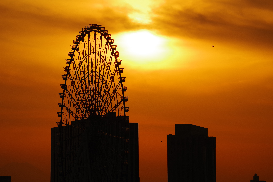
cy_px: 91
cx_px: 136
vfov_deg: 4.6
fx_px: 2275
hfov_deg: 6.9
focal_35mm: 300
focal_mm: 200
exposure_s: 1/1250
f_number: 8
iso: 100
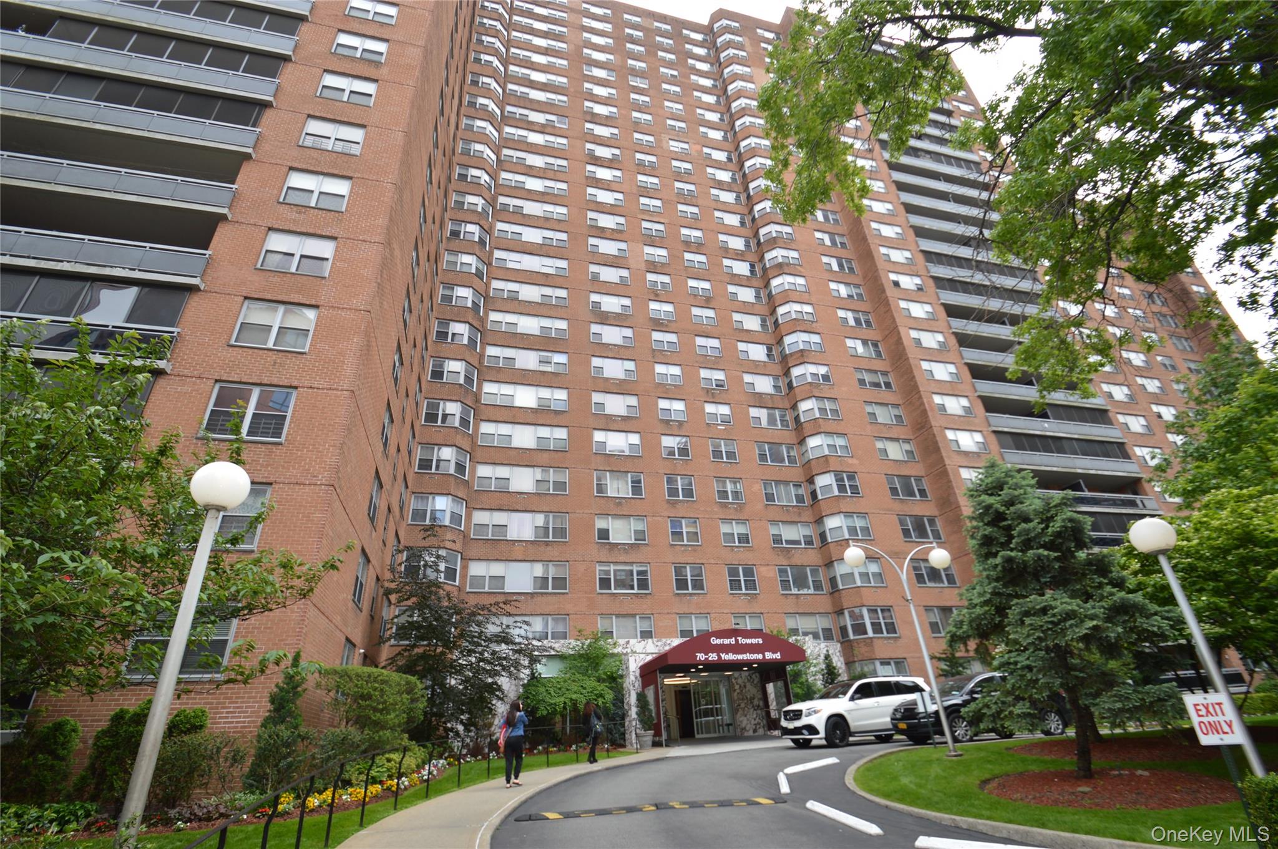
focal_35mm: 15
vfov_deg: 77.2
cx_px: 639
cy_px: 424
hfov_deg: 100.4
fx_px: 532
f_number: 5.6
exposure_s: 1/125
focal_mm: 10
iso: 100
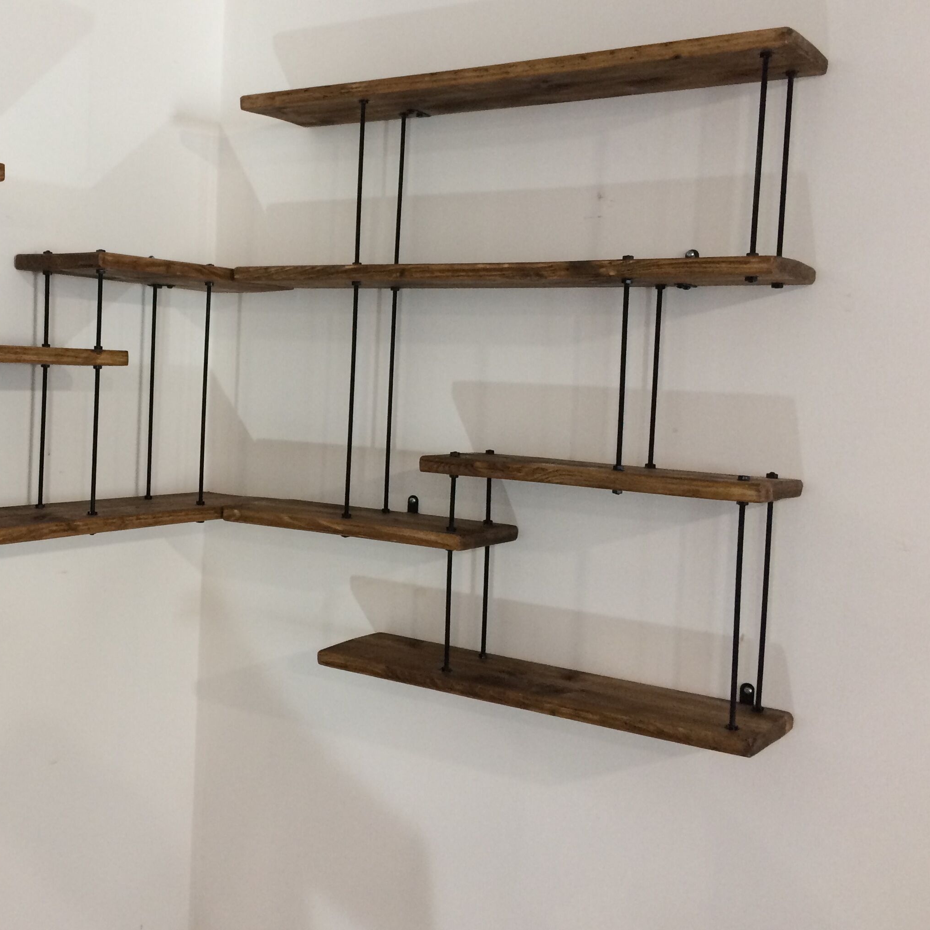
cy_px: 411
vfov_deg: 40.9
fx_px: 1246
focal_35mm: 41
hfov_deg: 40.0
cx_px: 257
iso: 160
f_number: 2.2
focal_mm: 4.15
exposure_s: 1/33
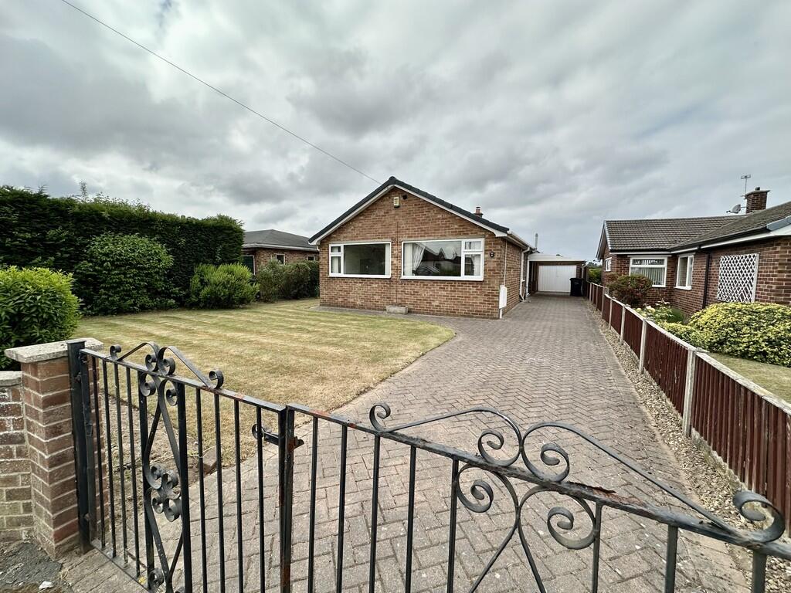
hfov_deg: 102.1
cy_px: 296
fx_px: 320
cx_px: 396
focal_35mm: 14
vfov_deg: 85.7
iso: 40
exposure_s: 1/1366
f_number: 2.2
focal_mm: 2.22
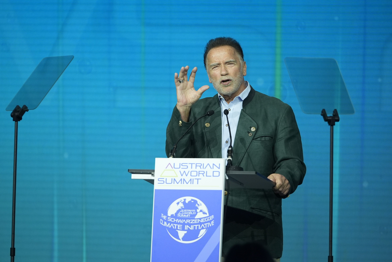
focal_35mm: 300
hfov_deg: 6.9
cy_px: 131
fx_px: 3269
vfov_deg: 4.6
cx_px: 196
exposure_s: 1/400
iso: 1000
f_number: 2.8
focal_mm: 200
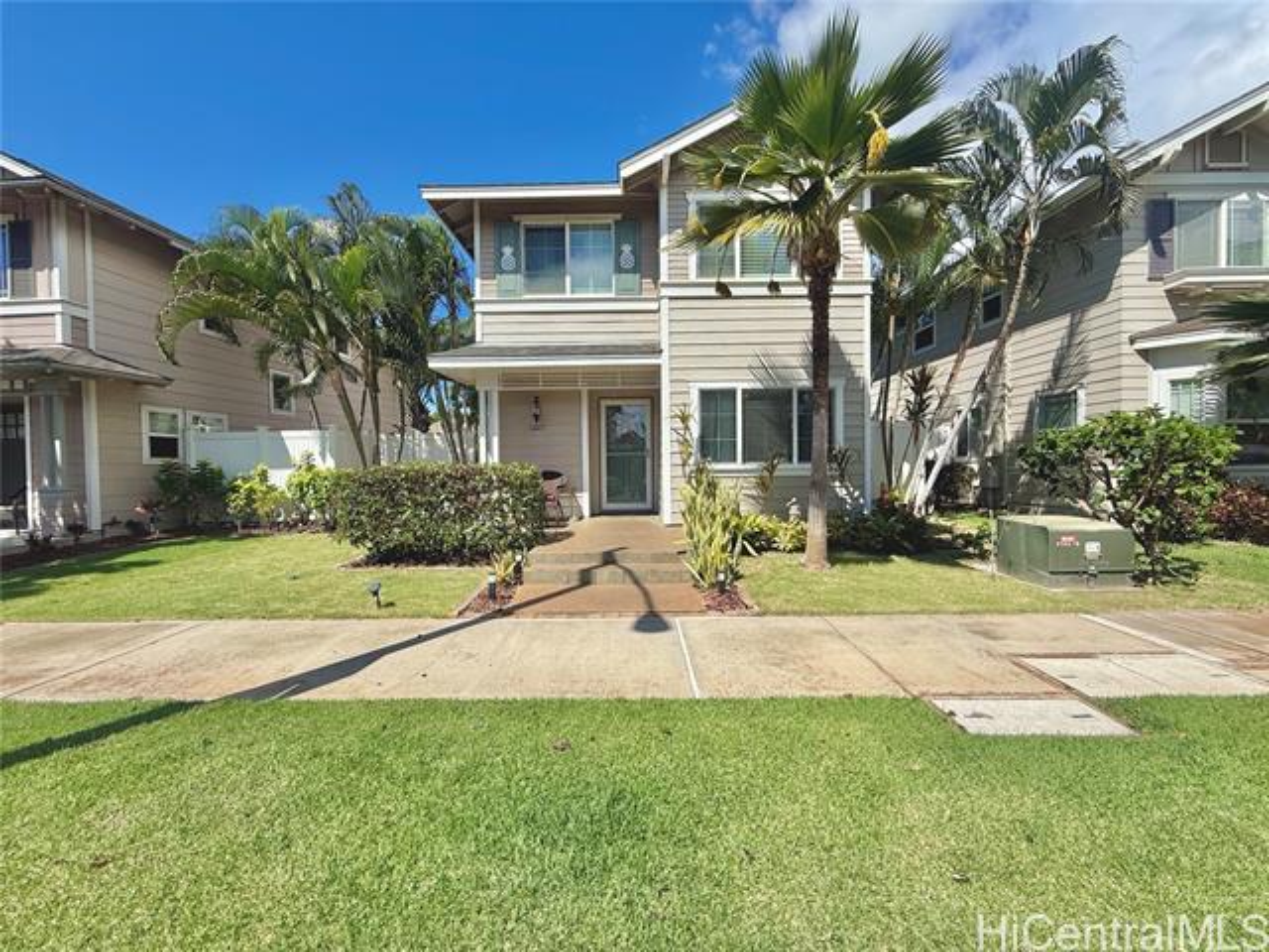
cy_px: 476
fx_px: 513
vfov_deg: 85.7
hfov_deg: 102.1
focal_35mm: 14
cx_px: 634
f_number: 2.2
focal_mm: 2.22
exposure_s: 1/2976
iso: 50
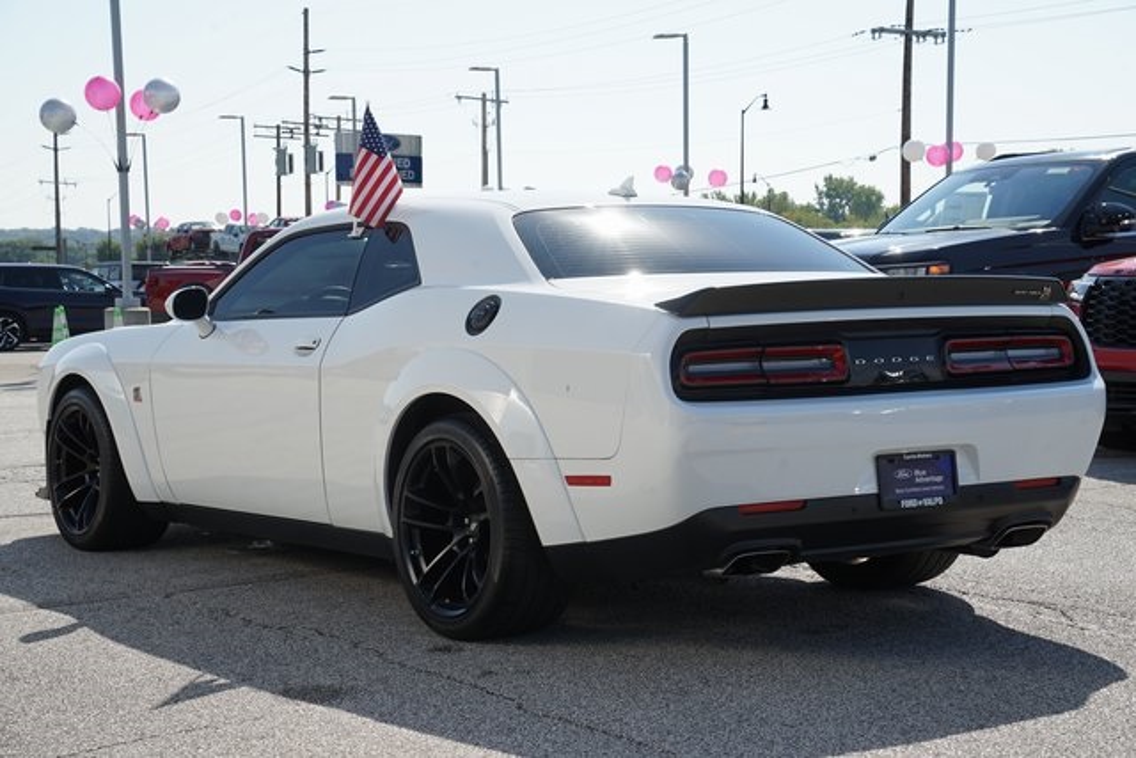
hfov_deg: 31.4
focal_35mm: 64
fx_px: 2020
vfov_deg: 21.3
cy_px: 379
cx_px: 568
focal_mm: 64
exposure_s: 1/160
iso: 100
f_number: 11
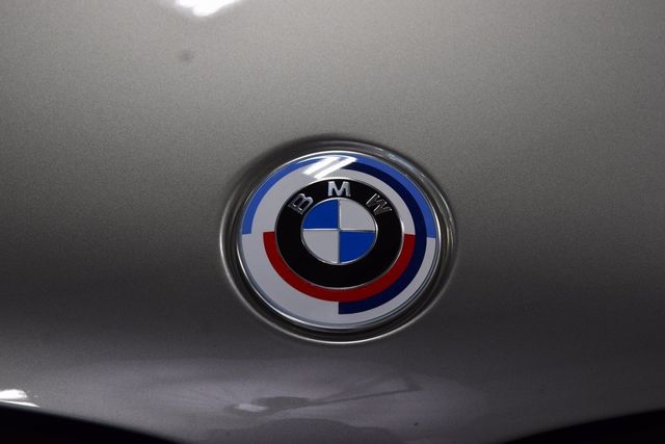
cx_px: 332
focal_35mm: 105
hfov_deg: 19.5
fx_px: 1940
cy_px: 222
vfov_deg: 13.0
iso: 400
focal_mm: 70
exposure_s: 1/50
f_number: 8
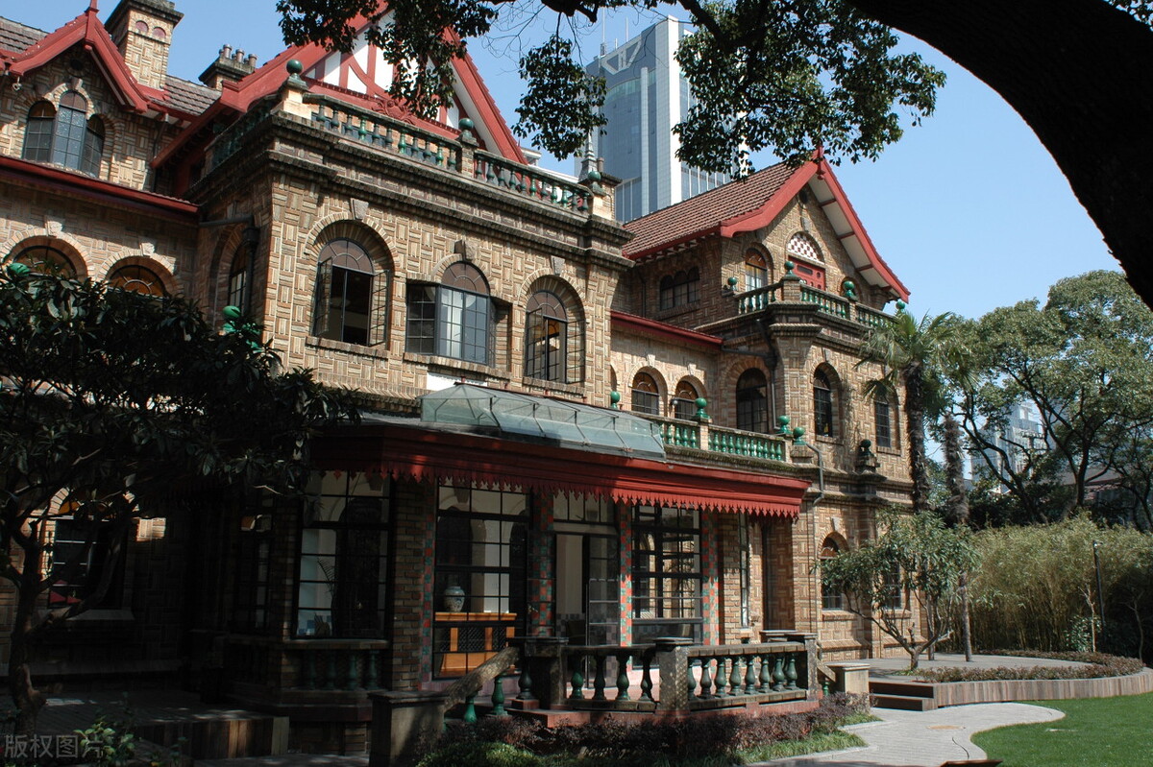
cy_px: 384
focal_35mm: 30
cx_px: 576
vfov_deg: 43.6
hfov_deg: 62.0
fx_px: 960
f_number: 8
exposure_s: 1/250
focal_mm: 20
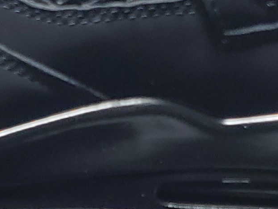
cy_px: 291
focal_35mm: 169
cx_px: 85
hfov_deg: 11.7
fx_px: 1357
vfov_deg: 8.6
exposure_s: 1/267
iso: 50
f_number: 1.5
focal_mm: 4.3
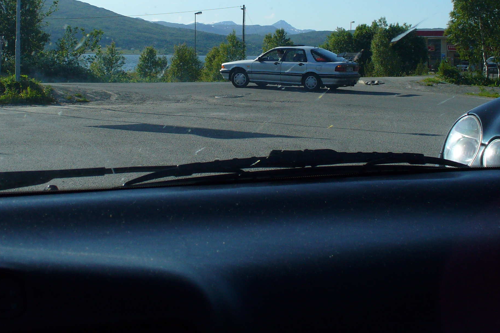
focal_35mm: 59
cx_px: 236
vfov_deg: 22.6
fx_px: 819
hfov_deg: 33.9
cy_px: 54
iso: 80
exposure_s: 1/400
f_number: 5.6
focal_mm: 6.1
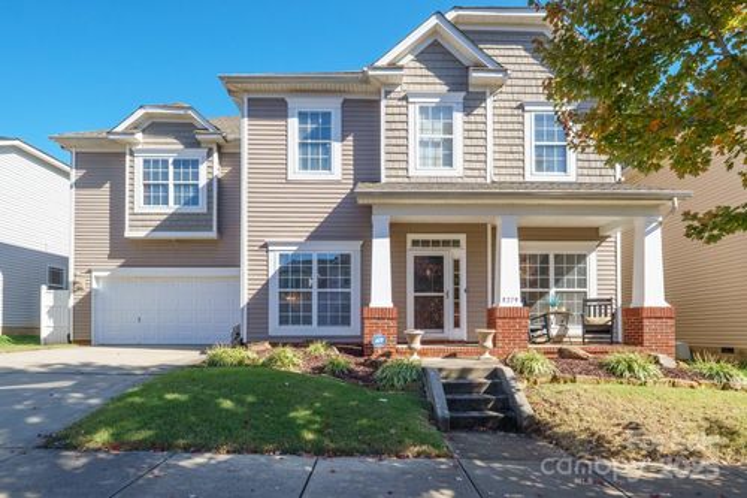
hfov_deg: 97.7
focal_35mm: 16
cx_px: 374
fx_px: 327
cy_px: 249
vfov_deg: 74.6
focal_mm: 10.5
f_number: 8
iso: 400
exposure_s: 1/4000
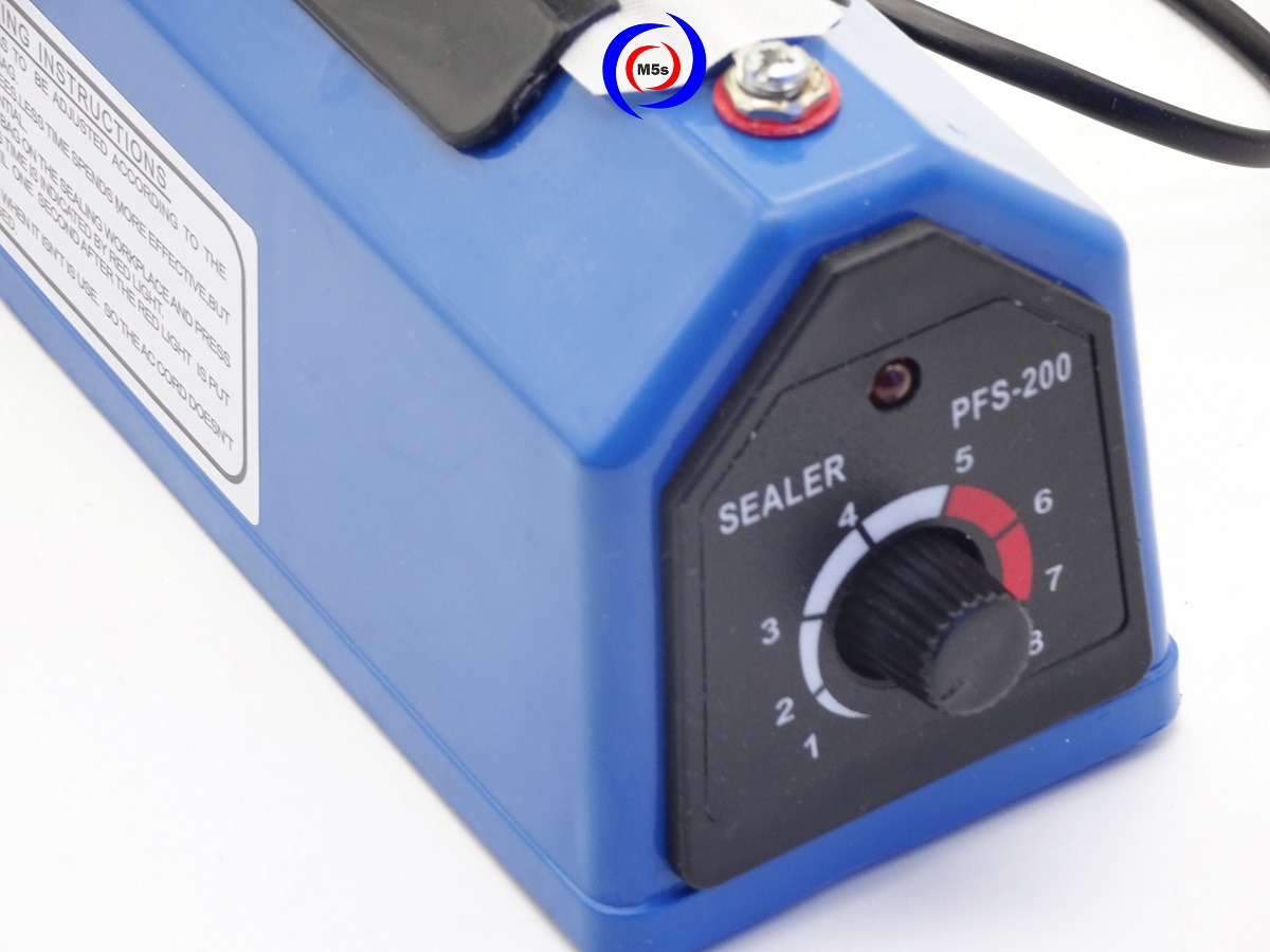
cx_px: 635
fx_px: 5650
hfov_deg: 12.8
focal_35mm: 154
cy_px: 476
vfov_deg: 9.6
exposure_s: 1/13
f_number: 5.6
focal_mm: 26.39
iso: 100
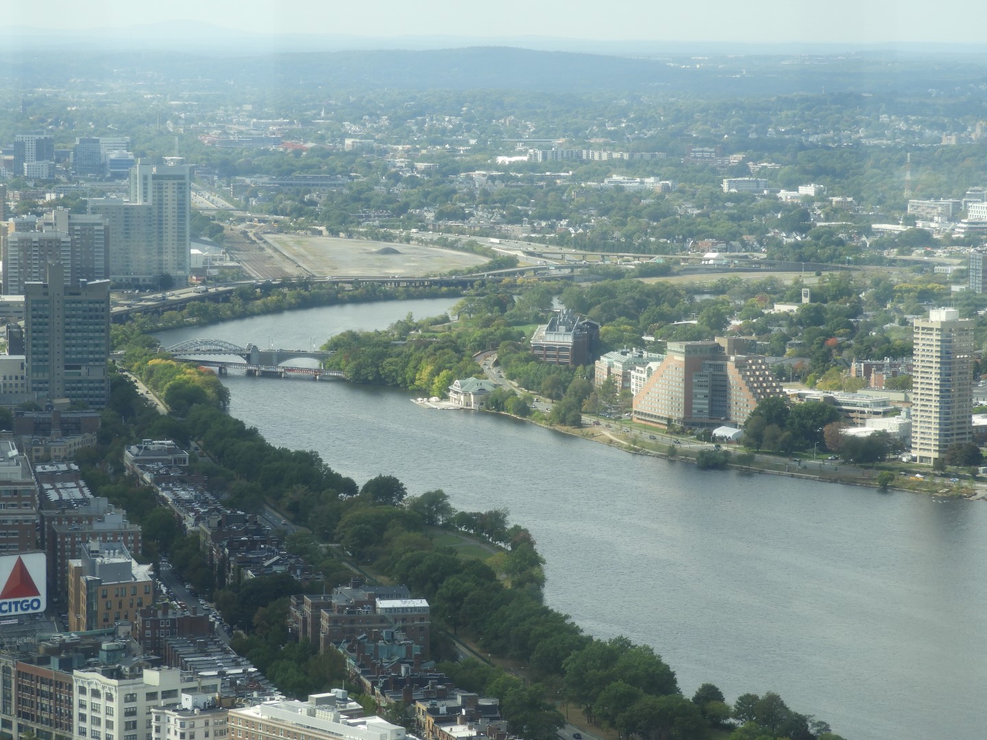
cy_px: 370
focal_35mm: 135
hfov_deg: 14.6
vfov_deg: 11.0
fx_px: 3849
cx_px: 494
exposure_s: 1/400
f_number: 5
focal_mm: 24.2
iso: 100
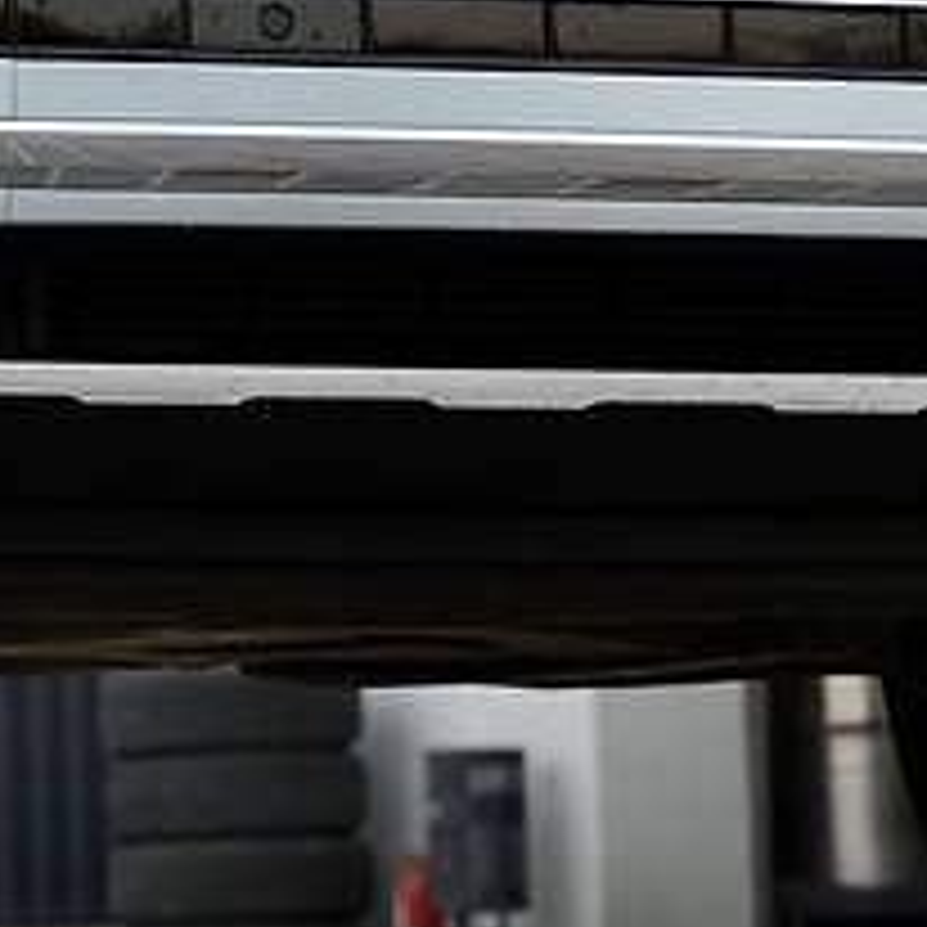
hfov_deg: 6.1
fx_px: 8695
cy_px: -112
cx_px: 162
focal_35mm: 287
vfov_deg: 6.1
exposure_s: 1/100
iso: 400
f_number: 5
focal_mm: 58
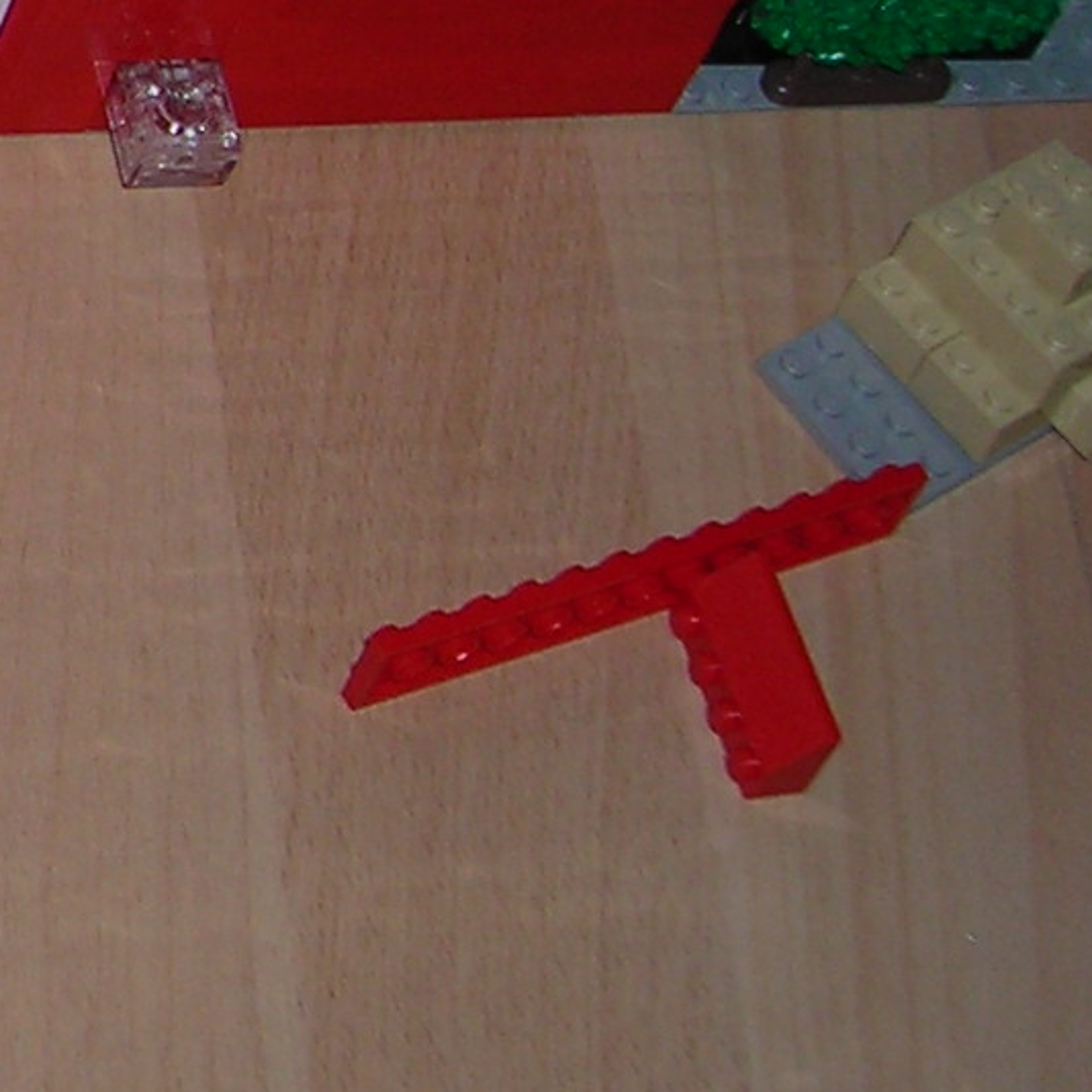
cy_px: -401
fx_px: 5818
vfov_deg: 10.5
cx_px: -1468
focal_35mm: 163
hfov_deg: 9.6
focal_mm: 6.3
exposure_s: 1/60.1
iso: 50
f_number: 3.2
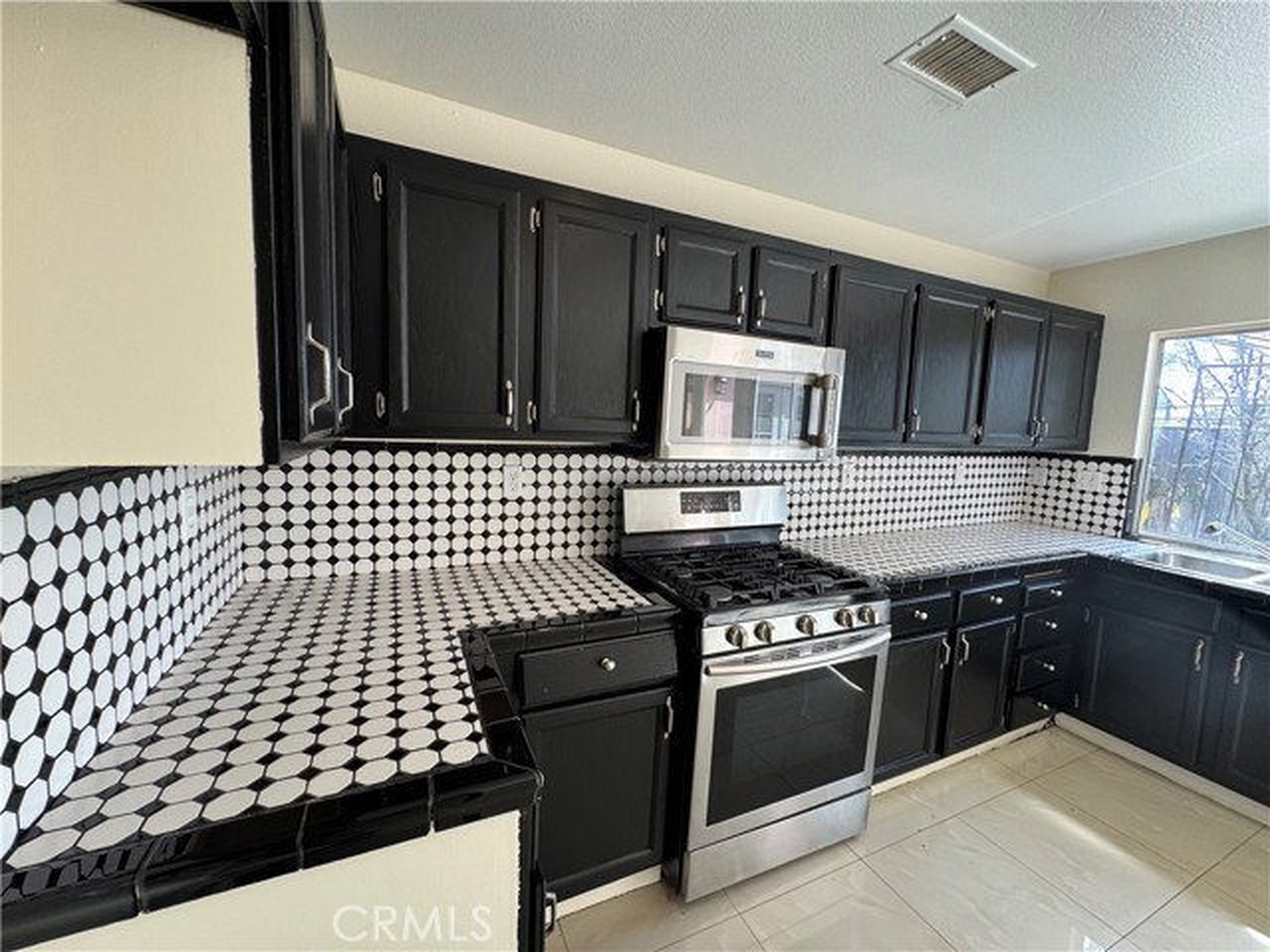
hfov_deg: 102.1
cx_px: 635
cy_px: 476
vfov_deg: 85.7
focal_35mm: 14
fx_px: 514
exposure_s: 1/120
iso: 80
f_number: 2.2
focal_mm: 2.22
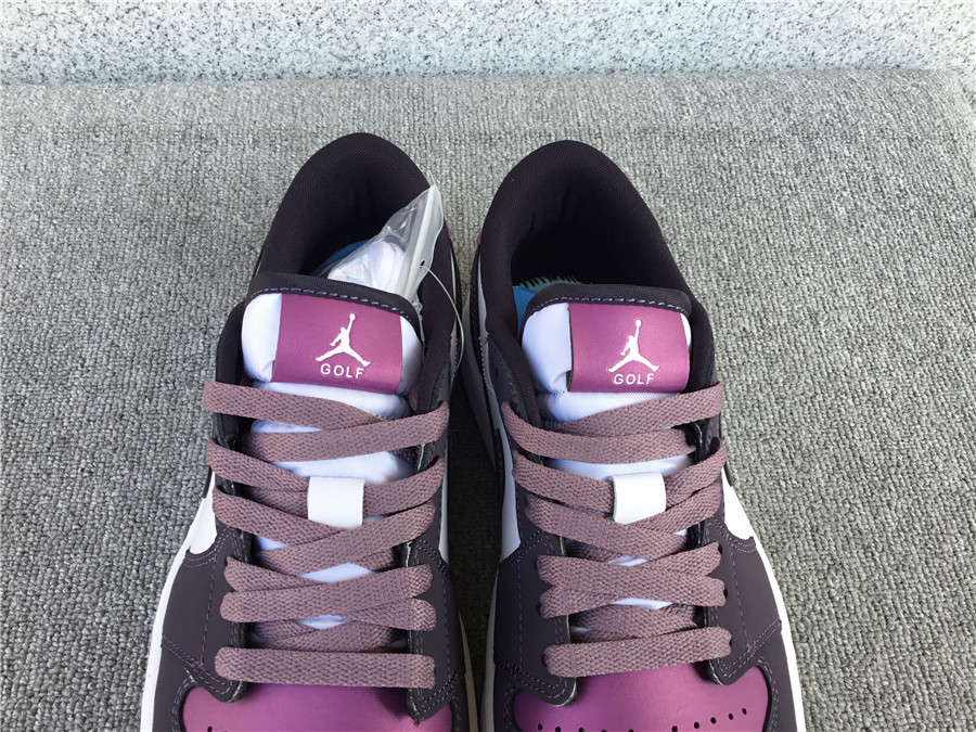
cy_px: 366
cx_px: 488
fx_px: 874
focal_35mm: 31
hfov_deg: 58.4
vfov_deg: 45.4
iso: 25
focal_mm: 3.3
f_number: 2.4
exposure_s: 1/117
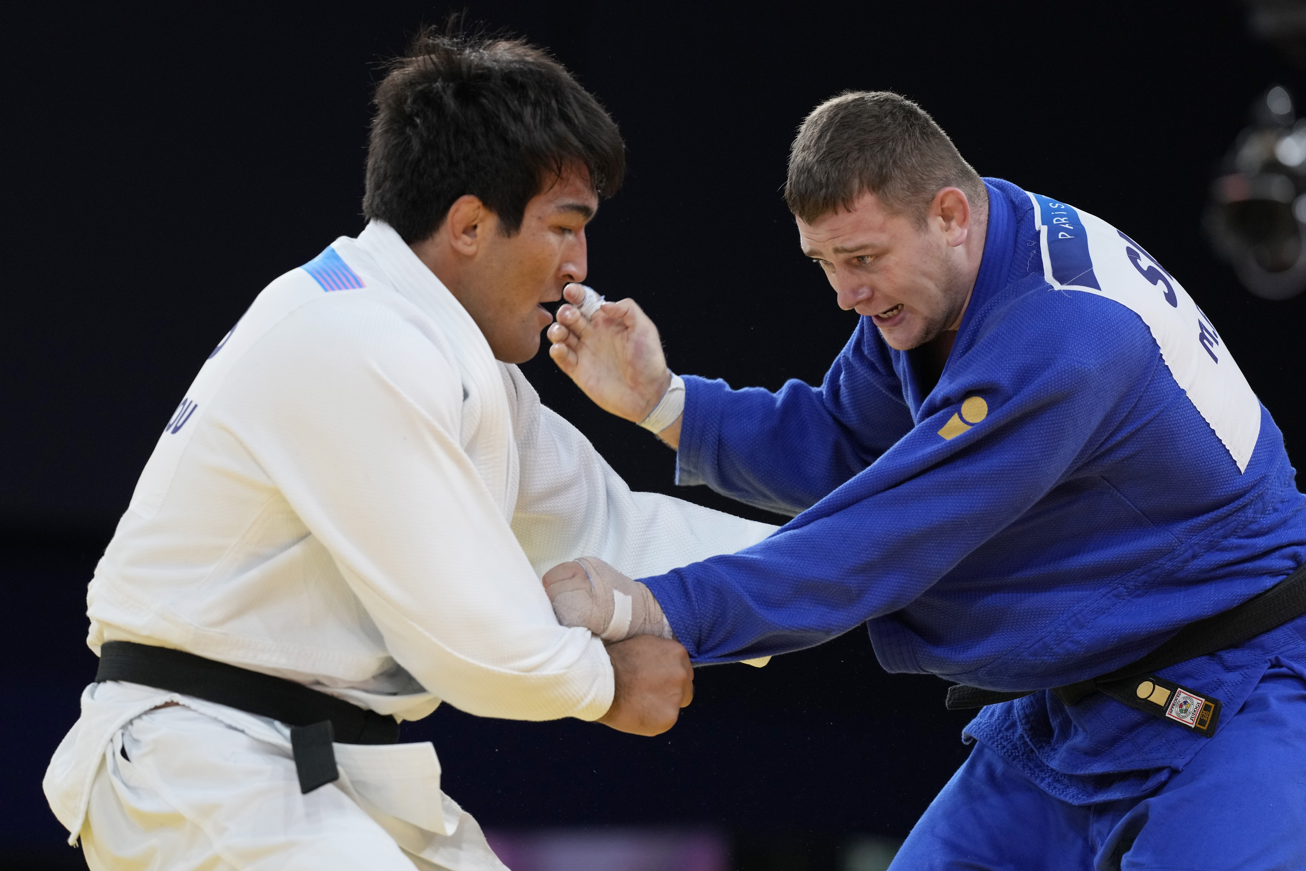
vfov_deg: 4.6
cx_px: 653
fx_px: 10882
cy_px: 436
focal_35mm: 300
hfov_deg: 6.9
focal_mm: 300
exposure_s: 1/1600
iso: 2500
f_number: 4
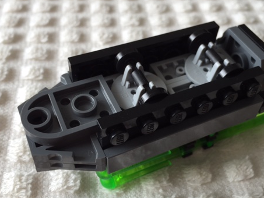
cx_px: 141
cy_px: 94
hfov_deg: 45.7
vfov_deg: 35.1
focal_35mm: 41
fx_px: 313
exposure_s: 1/60
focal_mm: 4.15
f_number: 2.2
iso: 32
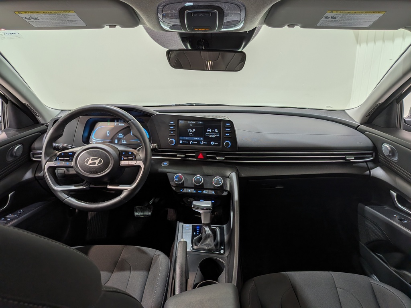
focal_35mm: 24
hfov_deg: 71.6
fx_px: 285
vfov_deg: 56.8
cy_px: 154
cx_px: 206
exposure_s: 1/110
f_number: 1.7
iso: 27
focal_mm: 4.53
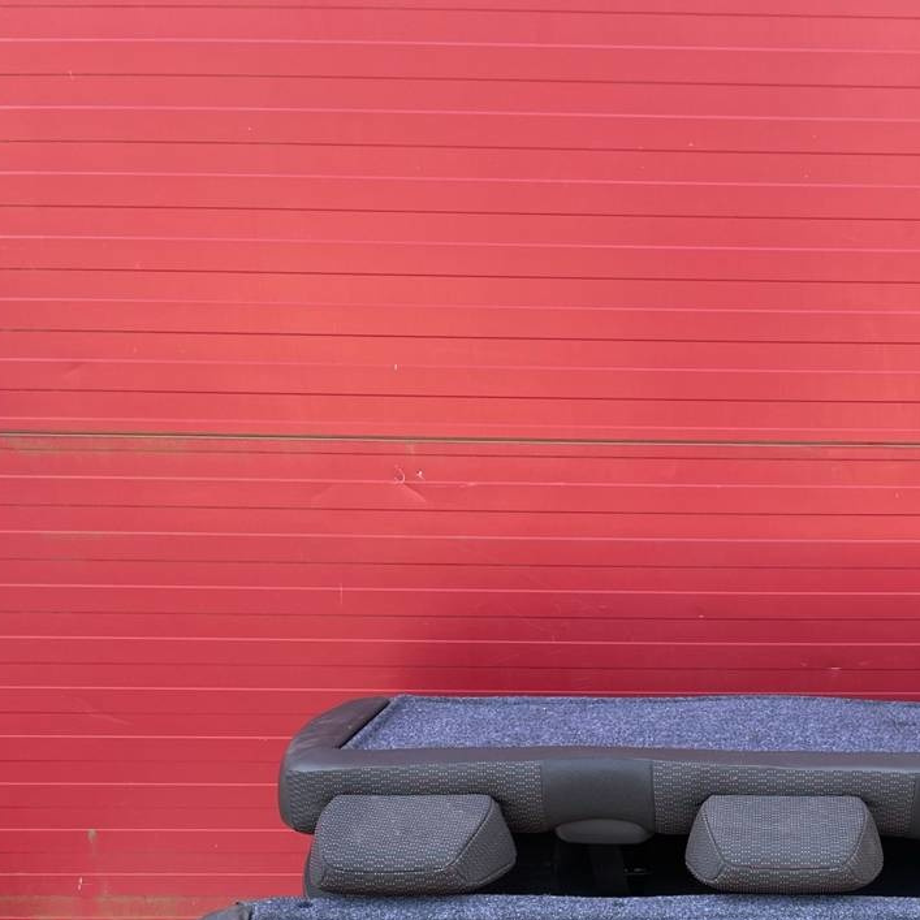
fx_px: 1564
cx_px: 769
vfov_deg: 30.0
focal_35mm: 52
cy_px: 968
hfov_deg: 31.7
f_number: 1.6
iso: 64
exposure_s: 1/121
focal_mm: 4.2
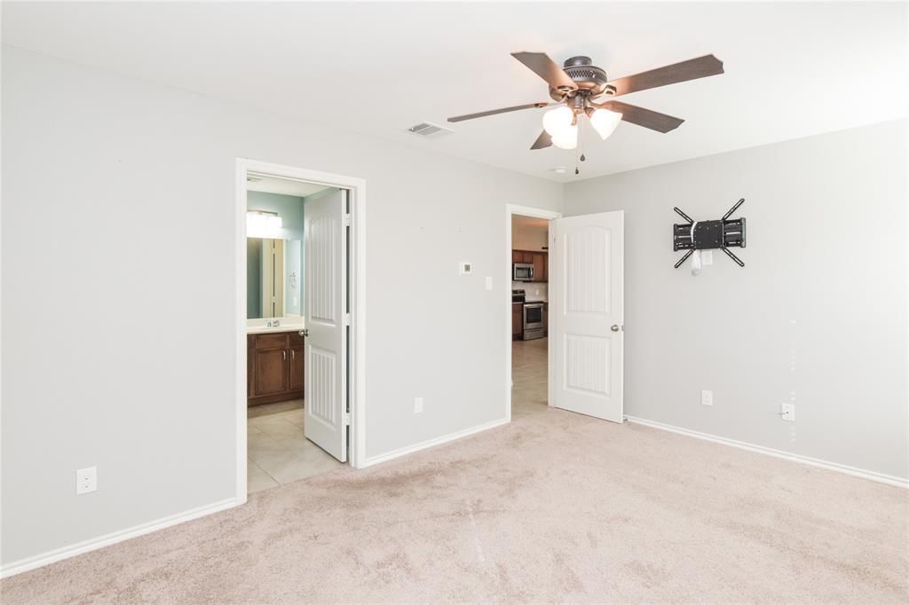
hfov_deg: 95.0
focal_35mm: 16
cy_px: 302
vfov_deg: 72.0
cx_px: 454
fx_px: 416
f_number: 6.3
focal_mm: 11
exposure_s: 1/80
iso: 400
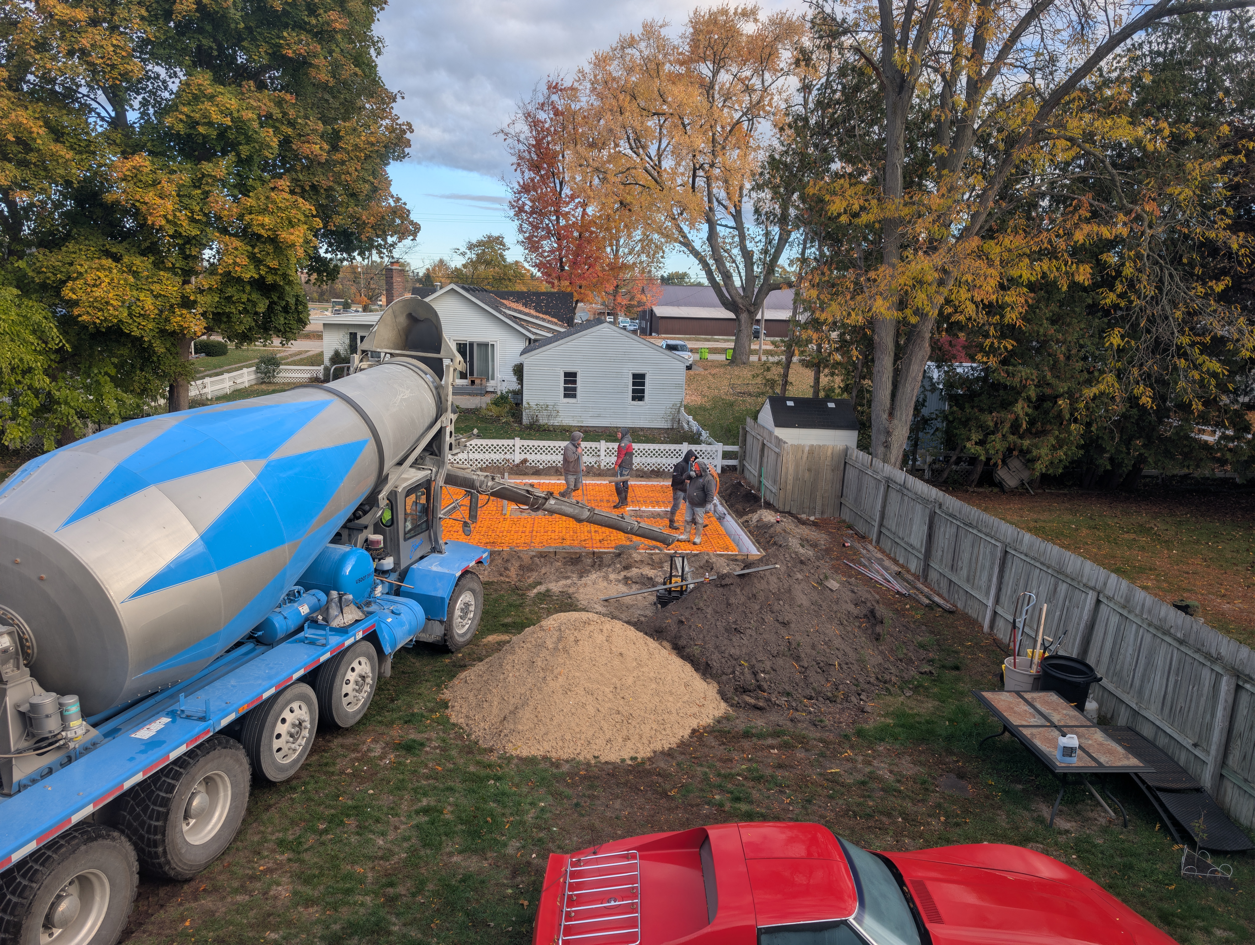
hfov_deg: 71.5
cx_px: 628
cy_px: 472
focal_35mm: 24
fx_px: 871
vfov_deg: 56.9
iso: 21
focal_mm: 6.9
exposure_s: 1/293
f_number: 1.68
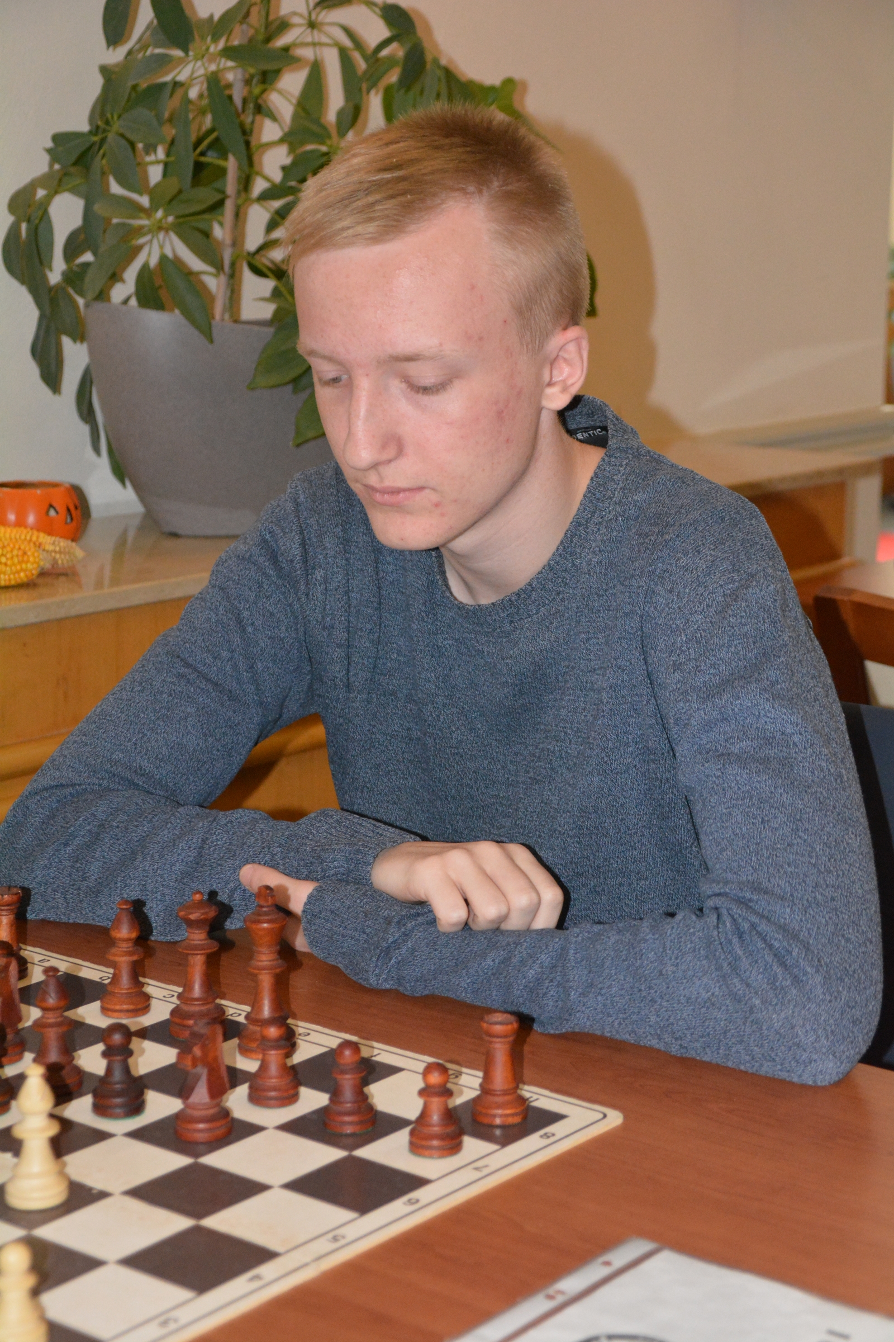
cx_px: 447
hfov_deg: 19.7
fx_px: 2570
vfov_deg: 29.2
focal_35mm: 69
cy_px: 671
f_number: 4.8
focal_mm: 46
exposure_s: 1/60
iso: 3200
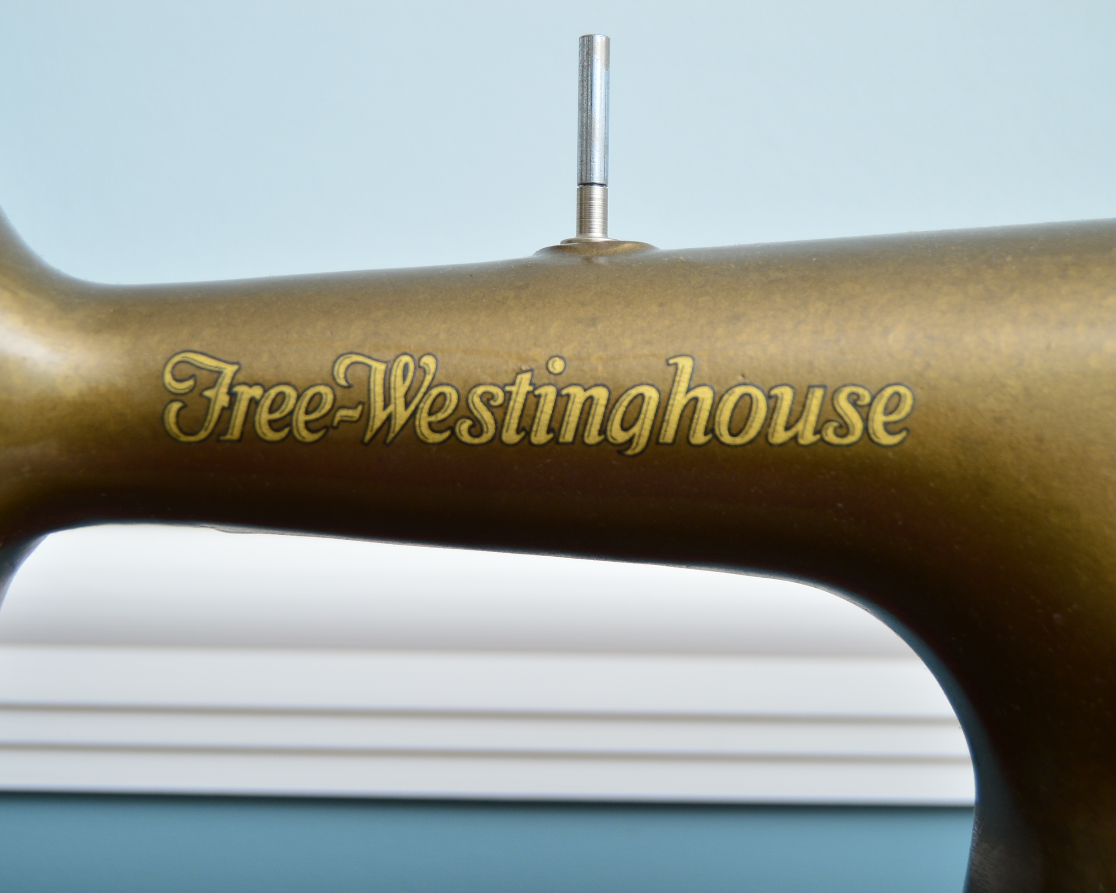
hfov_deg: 31.7
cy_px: 449
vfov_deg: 25.6
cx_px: 531
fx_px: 1968
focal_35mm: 60
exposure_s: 1/200
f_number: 4.5
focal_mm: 35
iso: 200
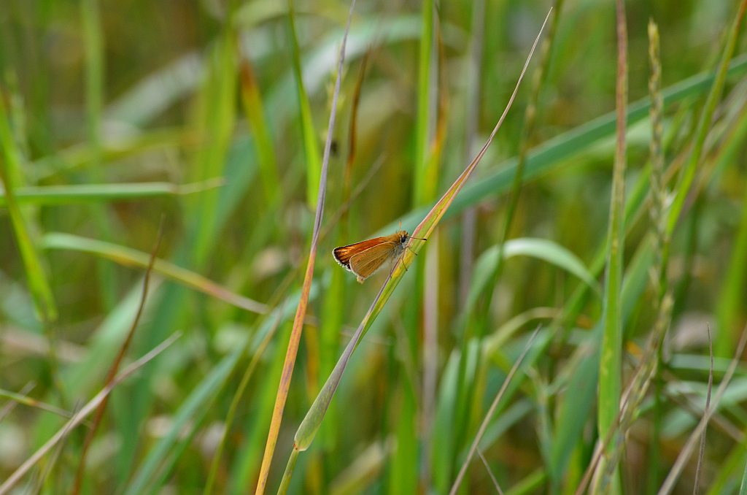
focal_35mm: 300
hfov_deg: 6.9
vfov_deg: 4.6
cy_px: 248
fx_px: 6211
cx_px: 374
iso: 400
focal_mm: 200
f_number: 10
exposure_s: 1/250
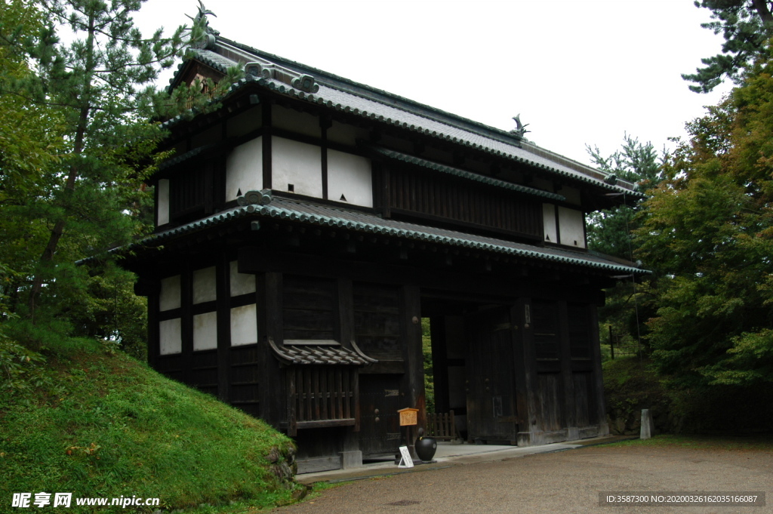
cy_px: 257
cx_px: 386
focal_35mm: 36
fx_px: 772
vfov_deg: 36.8
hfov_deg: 53.2
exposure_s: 1/60
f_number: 6.3
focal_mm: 24
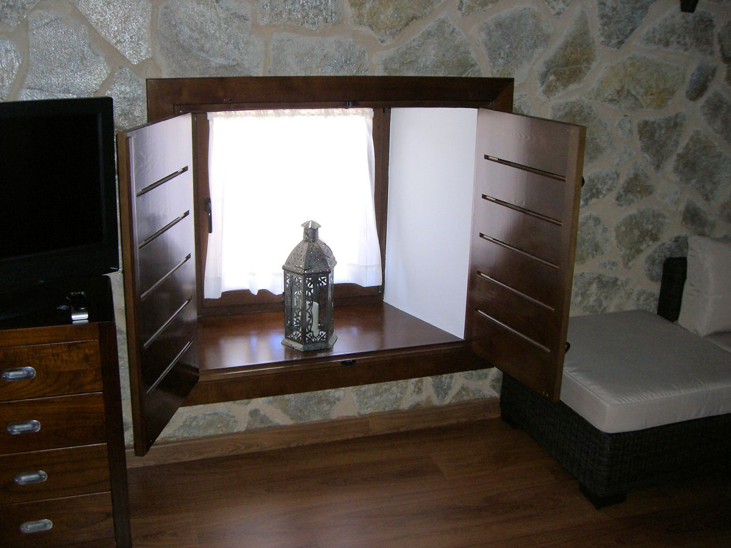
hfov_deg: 49.0
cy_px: 274
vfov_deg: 37.7
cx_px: 366
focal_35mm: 38
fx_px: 802
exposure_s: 1/60
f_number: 2.7
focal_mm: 6.2
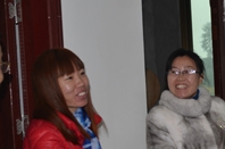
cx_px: 256
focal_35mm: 121
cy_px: 133
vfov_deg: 11.2
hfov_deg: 16.4
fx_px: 754
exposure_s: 1/60
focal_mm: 32
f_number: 3.5
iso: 100
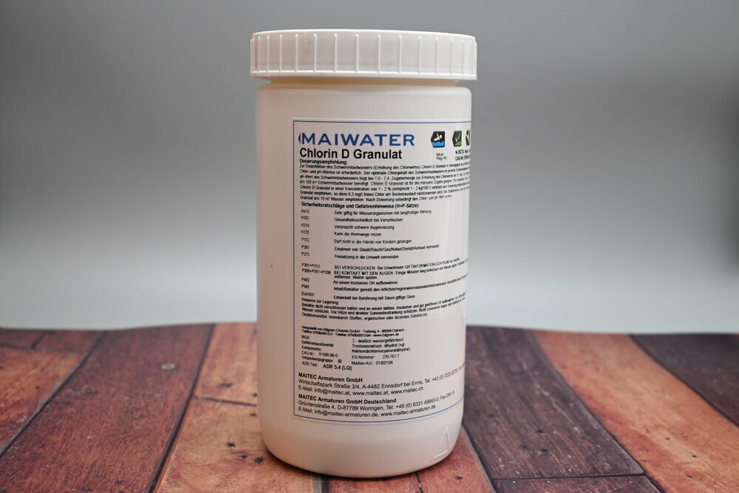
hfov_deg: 43.6
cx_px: 370
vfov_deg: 29.9
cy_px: 246
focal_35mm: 45
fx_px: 924
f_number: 4.8
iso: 450
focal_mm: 30
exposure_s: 1/50
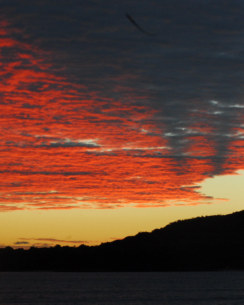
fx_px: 1525
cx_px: 18
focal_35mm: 169
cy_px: 153
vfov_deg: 11.4
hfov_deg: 9.1
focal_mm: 80
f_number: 16
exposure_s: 1/30
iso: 500
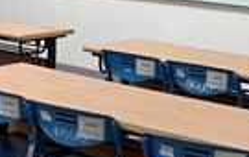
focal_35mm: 115
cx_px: -52
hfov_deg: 17.3
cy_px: 16
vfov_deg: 11.4
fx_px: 782
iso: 80
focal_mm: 3.99
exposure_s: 1/94
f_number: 1.8
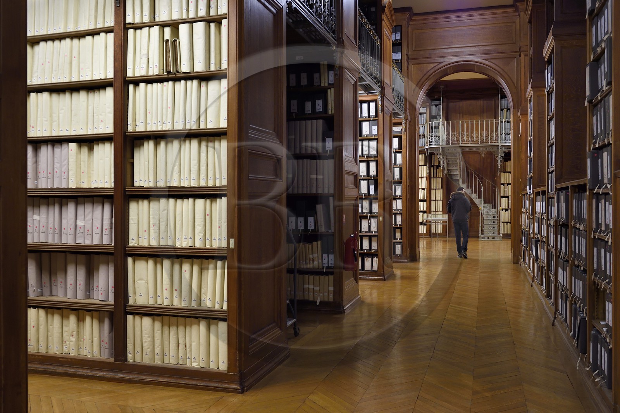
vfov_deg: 41.1
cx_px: 310
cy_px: 206
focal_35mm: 32
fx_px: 551
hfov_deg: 58.7
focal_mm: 32
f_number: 5.6
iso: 1600
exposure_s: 1/13
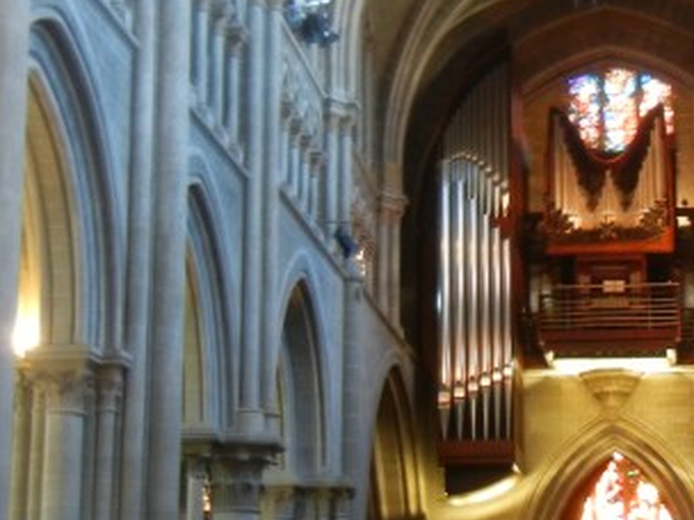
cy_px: 271
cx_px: 687
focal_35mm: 101
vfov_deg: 14.6
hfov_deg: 18.9
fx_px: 2025
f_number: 3.5
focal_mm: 5.4
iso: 200
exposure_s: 1/3.6
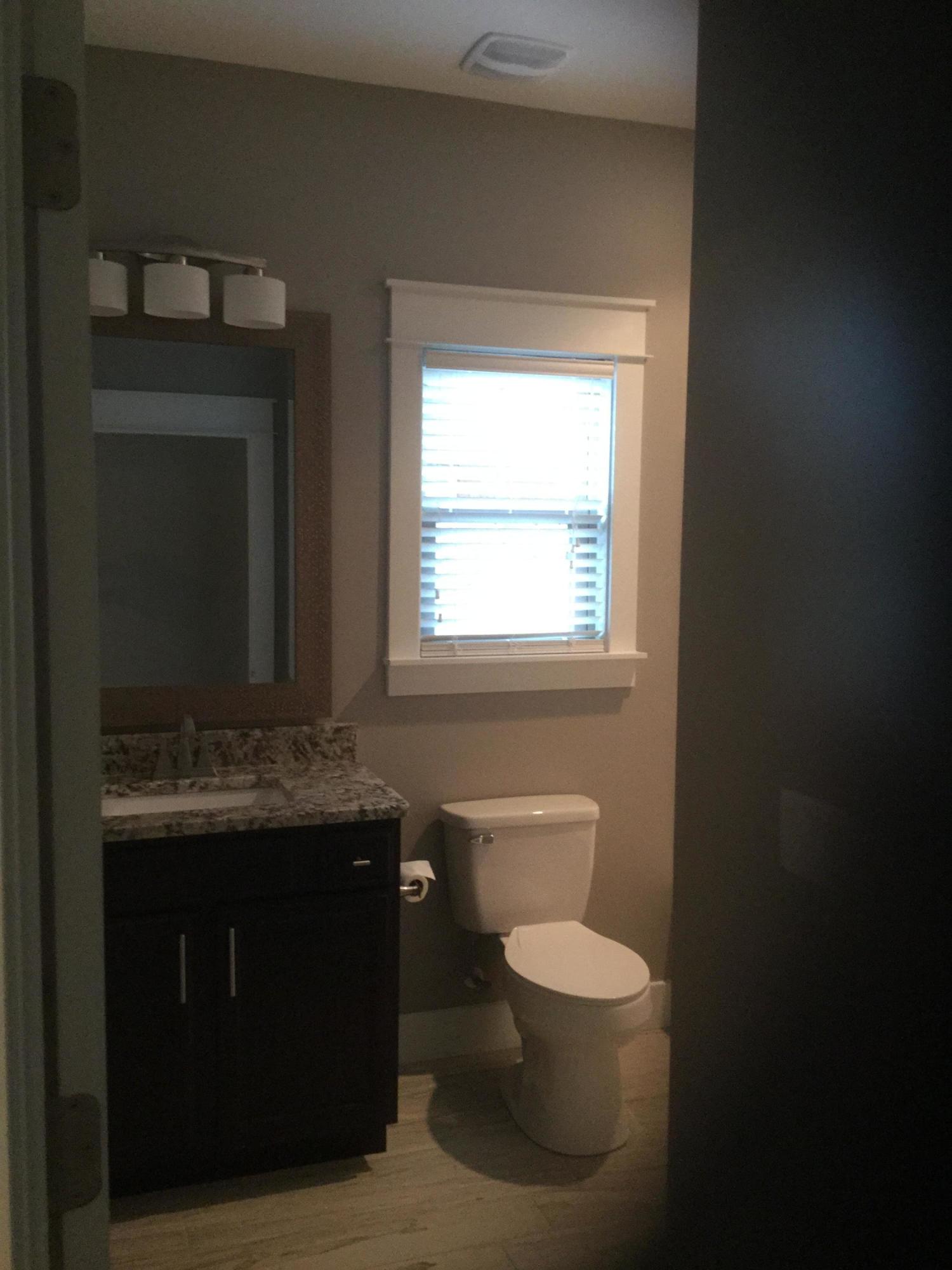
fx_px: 1137
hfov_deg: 45.4
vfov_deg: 58.4
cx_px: 476
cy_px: 635
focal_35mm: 31
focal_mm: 3.3
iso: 200
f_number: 2.4
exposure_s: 1/24
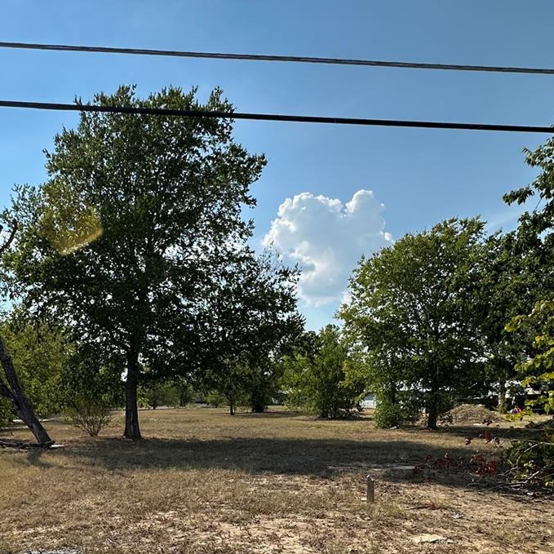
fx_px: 507
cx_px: 184
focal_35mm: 28
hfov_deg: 56.1
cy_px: 417
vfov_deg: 54.6
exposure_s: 1/1984
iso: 50
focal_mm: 2.22
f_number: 2.2
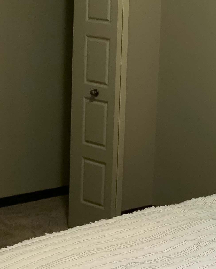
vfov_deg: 22.7
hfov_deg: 16.5
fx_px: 671
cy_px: 143
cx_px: 333
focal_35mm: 84
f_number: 1.8
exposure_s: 1/40
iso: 250
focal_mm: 4.25
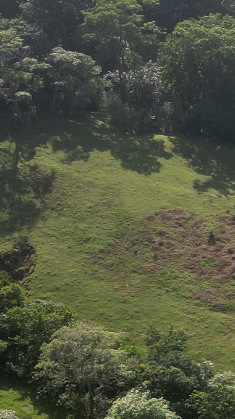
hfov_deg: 11.1
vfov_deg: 20.6
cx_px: 411
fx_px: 1131
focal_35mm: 102
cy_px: 355
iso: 100
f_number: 1.7
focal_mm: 6.72
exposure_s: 1/1250
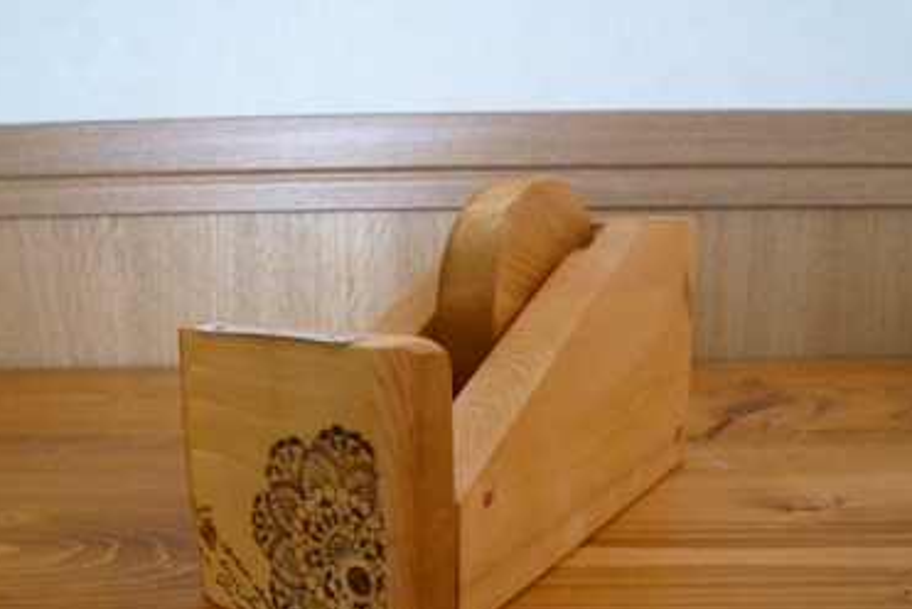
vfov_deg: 46.2
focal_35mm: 28
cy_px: 366
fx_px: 710
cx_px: 433
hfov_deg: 65.4
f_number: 2.8
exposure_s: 1/13
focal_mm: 4.5
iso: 400
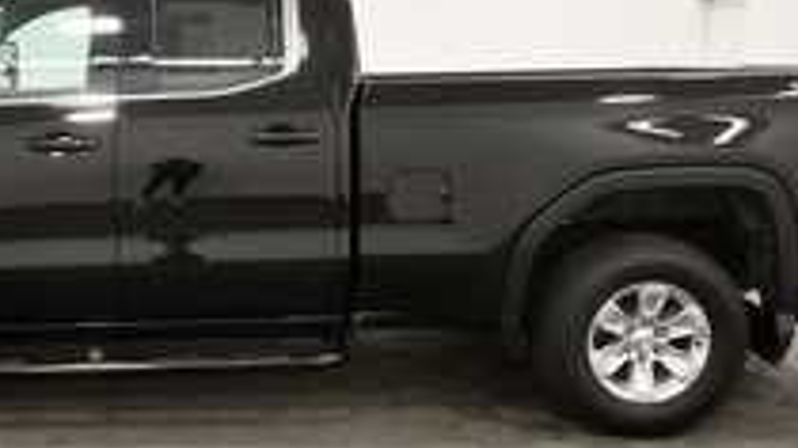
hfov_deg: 46.6
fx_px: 888
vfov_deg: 28.3
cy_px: 184
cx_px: 198
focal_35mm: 42
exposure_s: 1/125
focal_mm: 14
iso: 900
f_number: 5
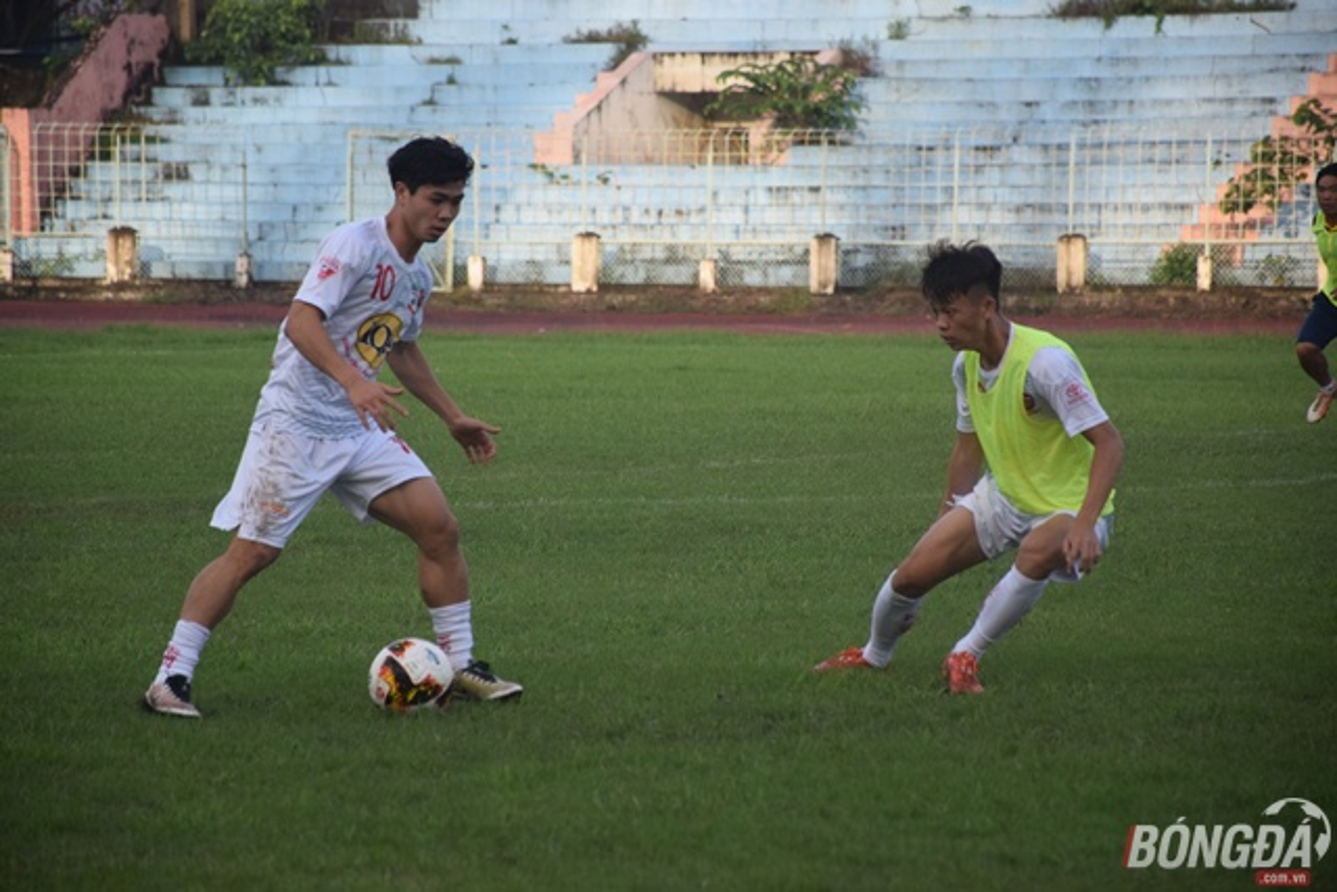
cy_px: 446
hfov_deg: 9.8
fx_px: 7800
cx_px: 668
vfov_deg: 6.5
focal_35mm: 210
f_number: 5.6
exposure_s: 1/1000
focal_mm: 140
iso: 800
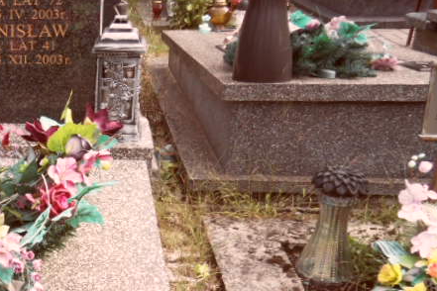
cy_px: 196
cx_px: -61
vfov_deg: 23.3
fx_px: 704
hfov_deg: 30.3
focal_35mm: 58
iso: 80
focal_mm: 3.9
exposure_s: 1/350
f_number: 3.2
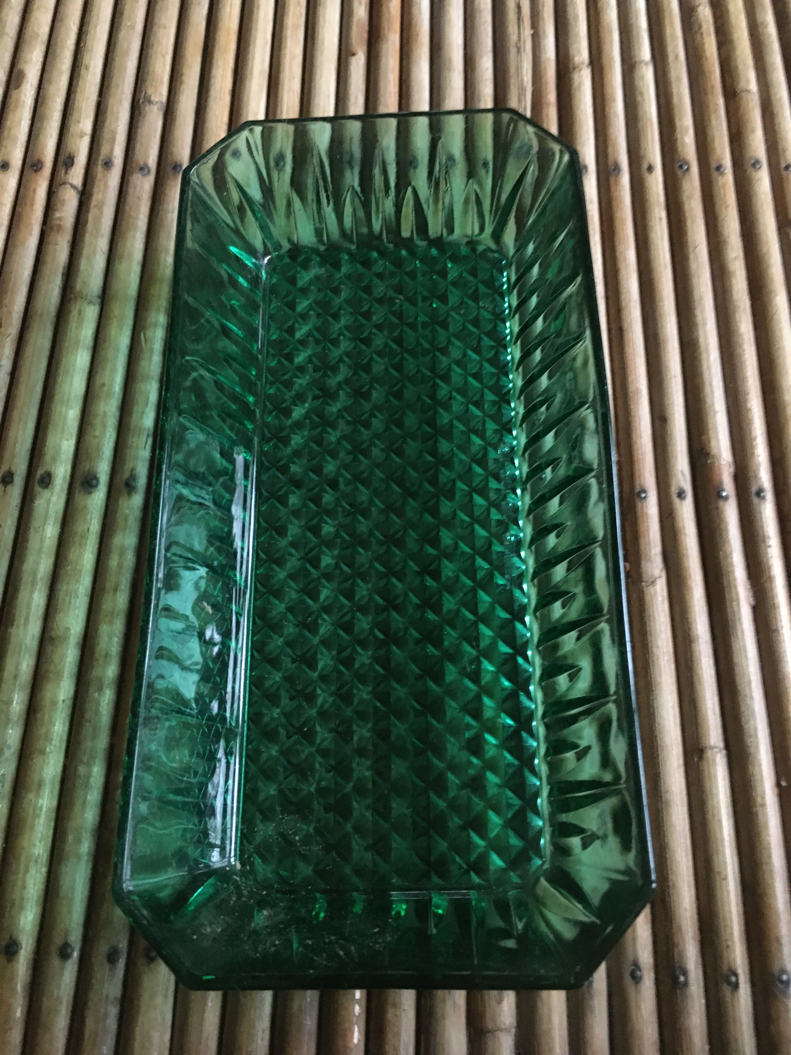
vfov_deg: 61.7
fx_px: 884
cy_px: 528
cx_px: 396
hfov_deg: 48.2
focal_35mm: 29
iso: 400
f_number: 2.2
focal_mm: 4.15
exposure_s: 1/17
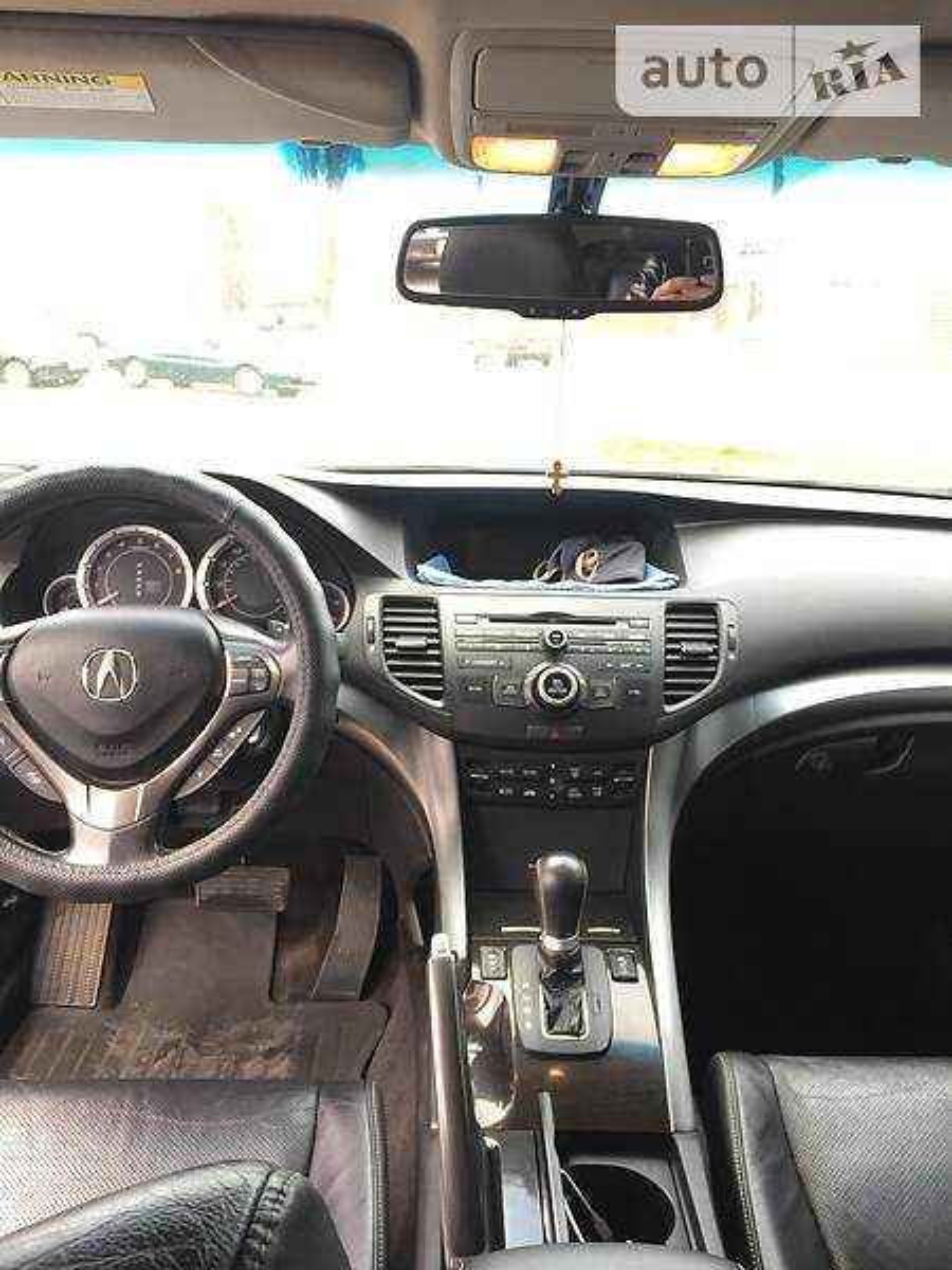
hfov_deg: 48.2
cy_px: 635
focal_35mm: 29
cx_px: 476
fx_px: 1063
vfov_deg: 61.7
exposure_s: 1/33
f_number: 2.2
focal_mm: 4.2
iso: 40
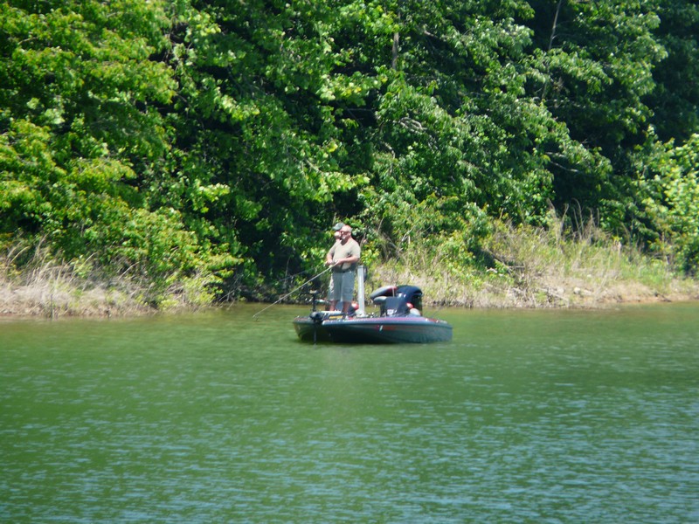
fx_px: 10177
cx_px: 350
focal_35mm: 504
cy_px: 262
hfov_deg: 3.9
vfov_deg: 3.0
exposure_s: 1/250
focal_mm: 82.8
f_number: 4.2
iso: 100
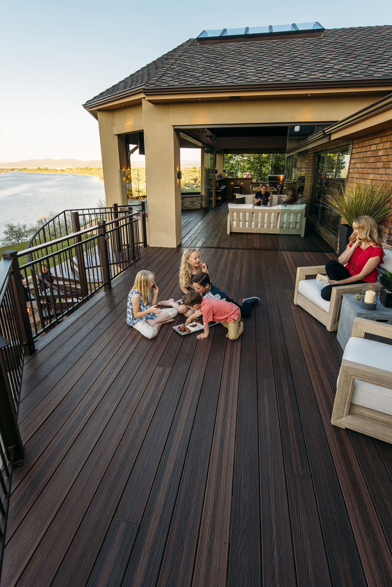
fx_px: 294
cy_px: 294
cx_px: 196
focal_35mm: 18
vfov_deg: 90.0
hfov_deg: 67.4
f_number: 4.5
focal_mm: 18
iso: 100
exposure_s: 1/125
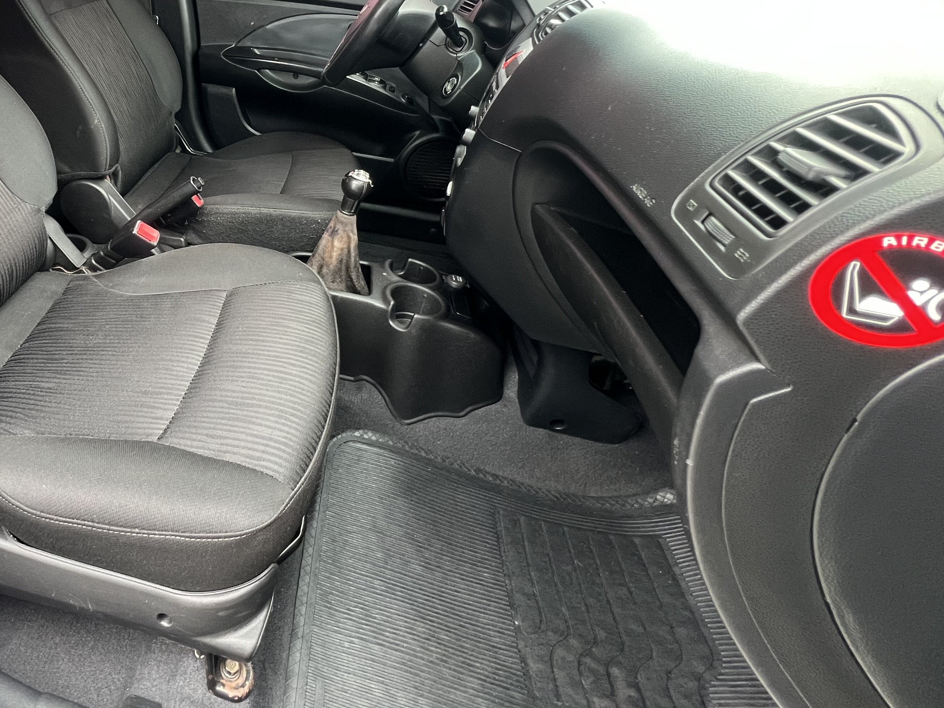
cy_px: 171
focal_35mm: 20
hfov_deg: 75.3
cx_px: 226
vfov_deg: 62.0
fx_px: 545
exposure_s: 1/67
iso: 250
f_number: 1.8
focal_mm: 1.57
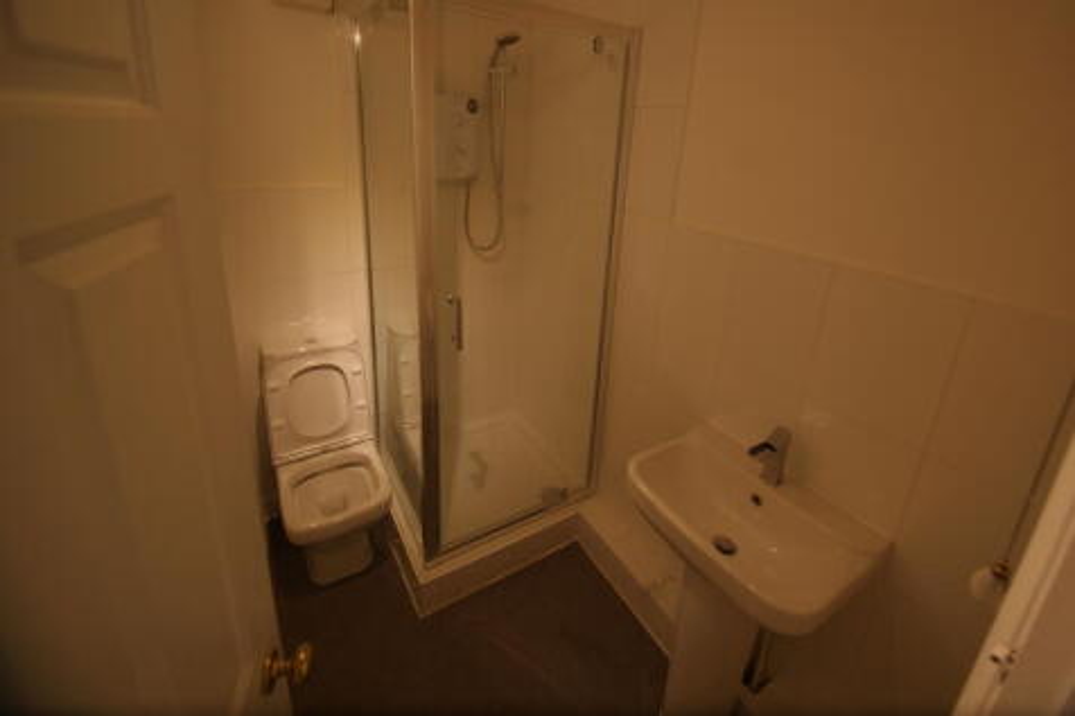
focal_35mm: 15
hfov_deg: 100.4
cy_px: 358
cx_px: 538
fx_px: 448
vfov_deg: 77.3
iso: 100
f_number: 4.5
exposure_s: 1/30
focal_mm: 10
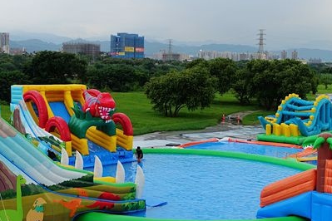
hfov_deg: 34.9
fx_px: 526
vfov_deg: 23.8
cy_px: 111
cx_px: 124
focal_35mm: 57
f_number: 4
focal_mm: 12.81
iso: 125
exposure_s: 1/200
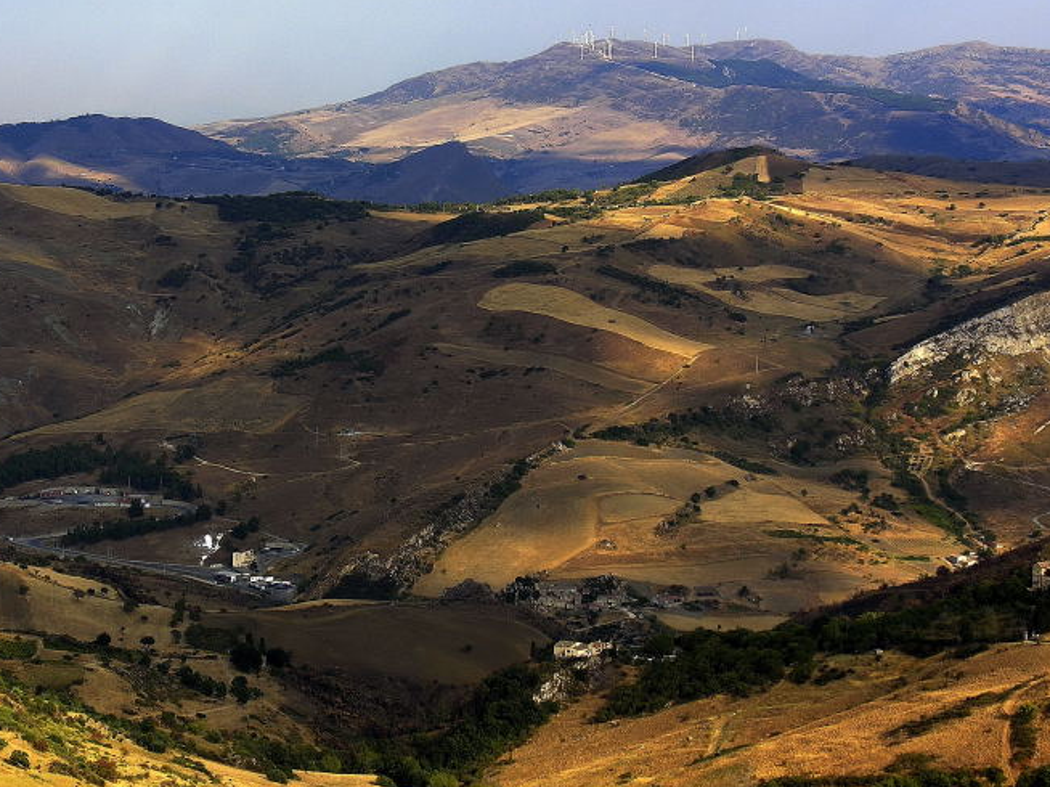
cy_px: 361
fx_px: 3487
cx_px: 515
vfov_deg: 12.9
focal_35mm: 115
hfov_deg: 17.1
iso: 50
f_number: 5.7
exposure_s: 1/145
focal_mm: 24
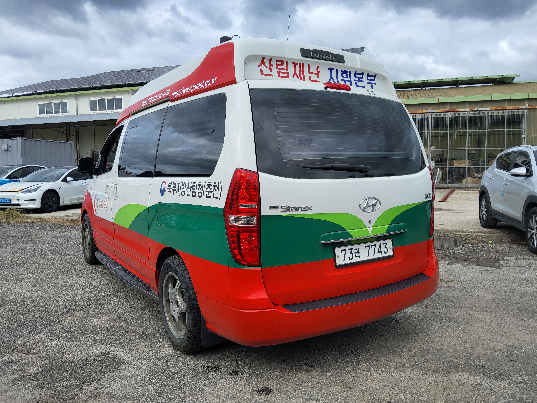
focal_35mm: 26
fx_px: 403
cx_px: 268
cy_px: 202
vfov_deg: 53.1
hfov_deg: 67.3
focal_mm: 3.98
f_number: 1.8
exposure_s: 1/542
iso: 12
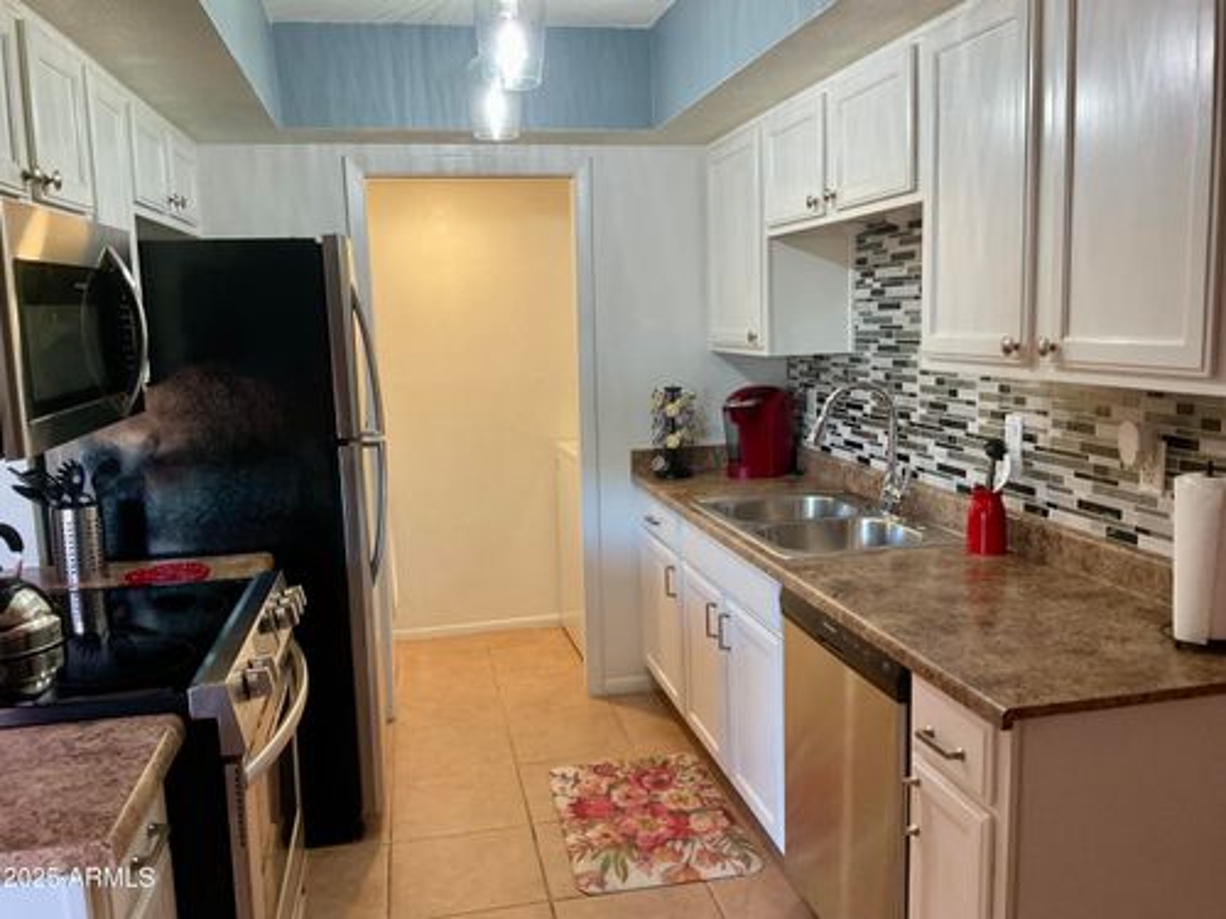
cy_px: 460
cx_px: 613
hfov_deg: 61.7
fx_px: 1027
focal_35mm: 29
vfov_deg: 48.2
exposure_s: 1/60
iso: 100
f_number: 1.8
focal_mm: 3
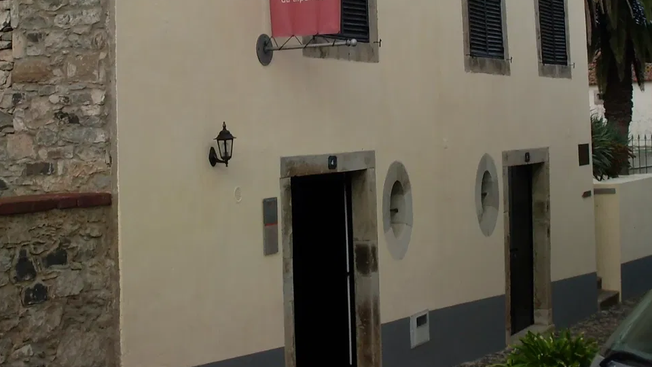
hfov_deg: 30.6
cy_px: 44
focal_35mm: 69
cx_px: 334
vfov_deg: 17.3
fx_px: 1193
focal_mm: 6.3
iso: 80
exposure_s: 1/125
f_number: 8.4
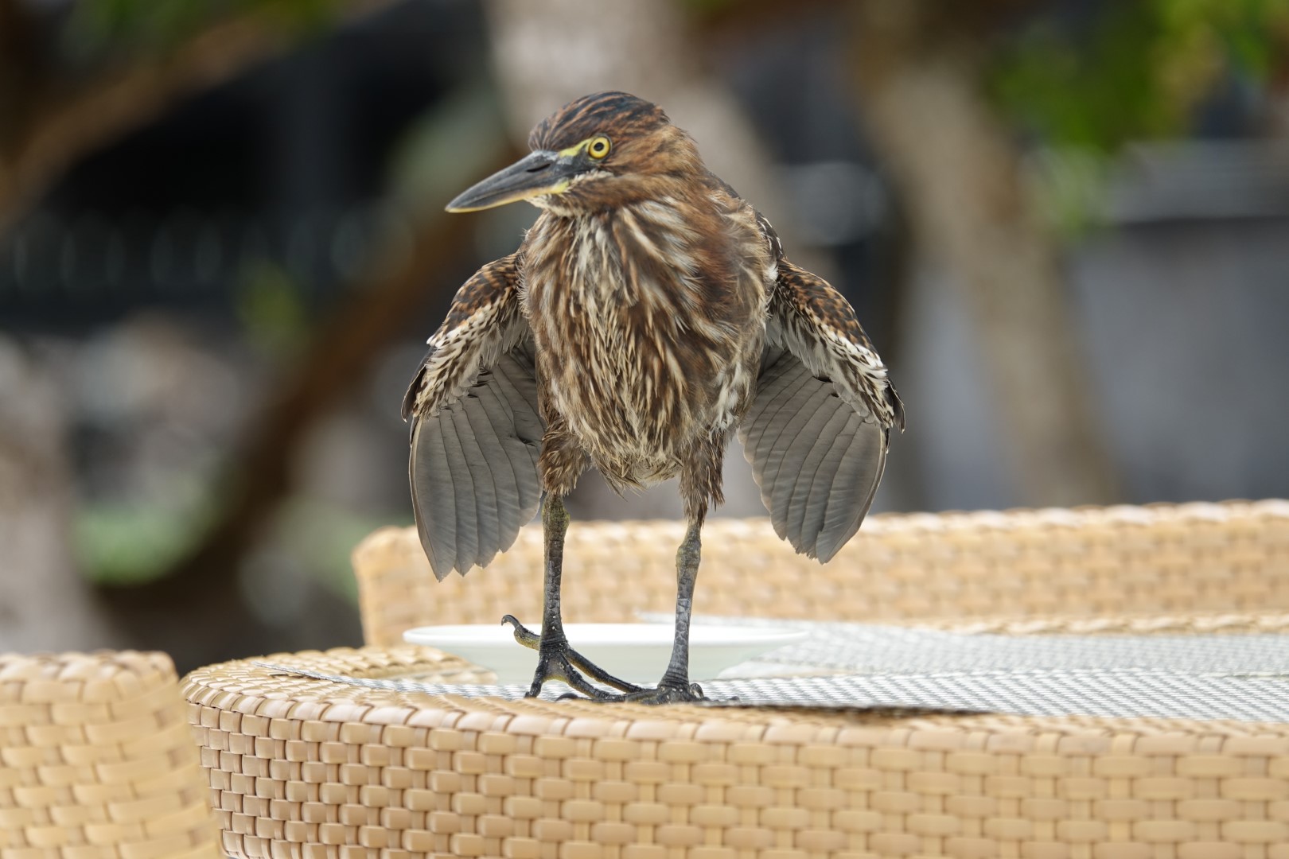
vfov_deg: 3.1
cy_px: 430
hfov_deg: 4.6
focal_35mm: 447
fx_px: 16004
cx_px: 644
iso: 100
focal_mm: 163.85
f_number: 4
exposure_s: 1/250
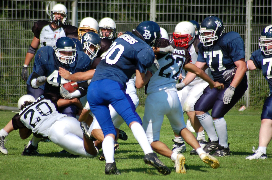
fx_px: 3061
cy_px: 90
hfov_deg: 5.1
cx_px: 136
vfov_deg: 3.4
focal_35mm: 406
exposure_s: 1/1000
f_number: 5.6
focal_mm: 270
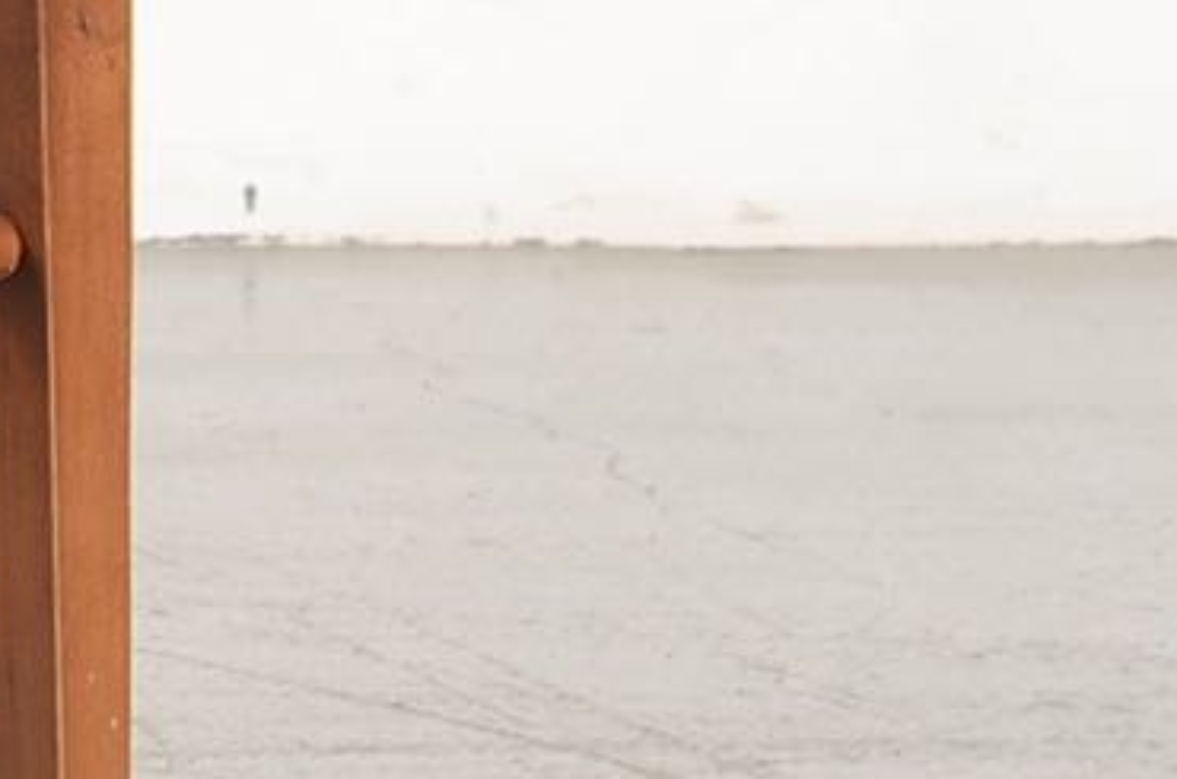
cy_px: -766
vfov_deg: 2.7
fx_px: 16312
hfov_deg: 4.1
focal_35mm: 500
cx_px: -1365
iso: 100
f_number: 5.6
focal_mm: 50
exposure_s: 1/125
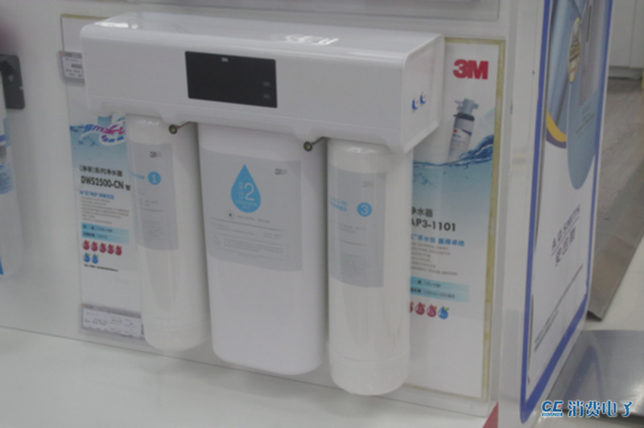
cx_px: 322
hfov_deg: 33.4
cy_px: 214
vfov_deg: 22.6
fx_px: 1072
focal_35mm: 60
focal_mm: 40
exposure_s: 1/250
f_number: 9
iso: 3200
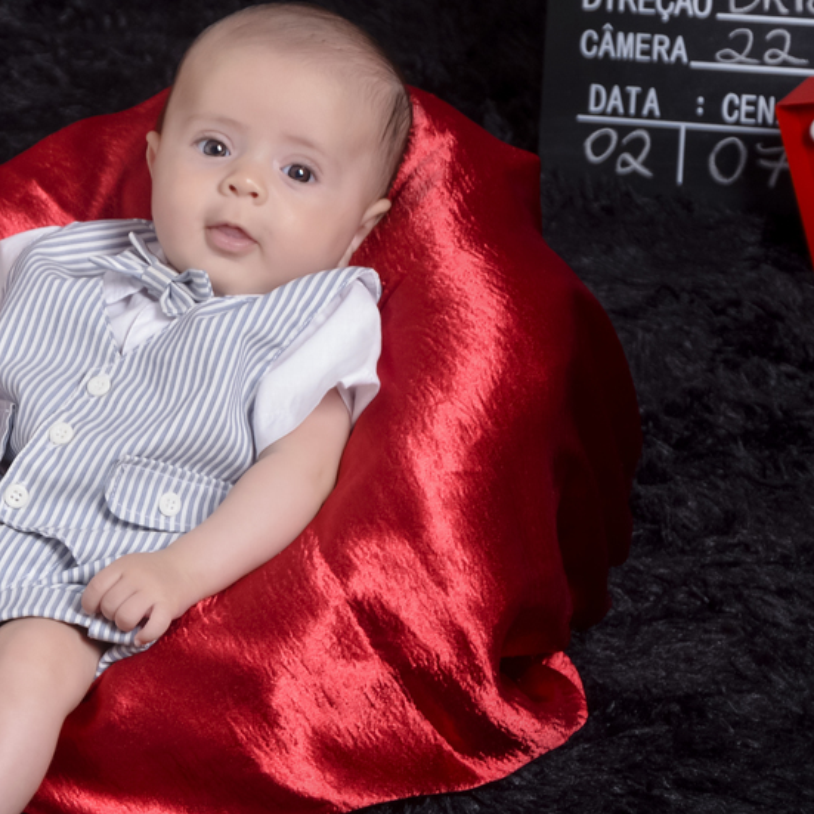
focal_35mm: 183
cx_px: 68
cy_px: 388
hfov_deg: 9.5
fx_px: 4869
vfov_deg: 9.6
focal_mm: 66
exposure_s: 1/100
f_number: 5.3
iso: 250
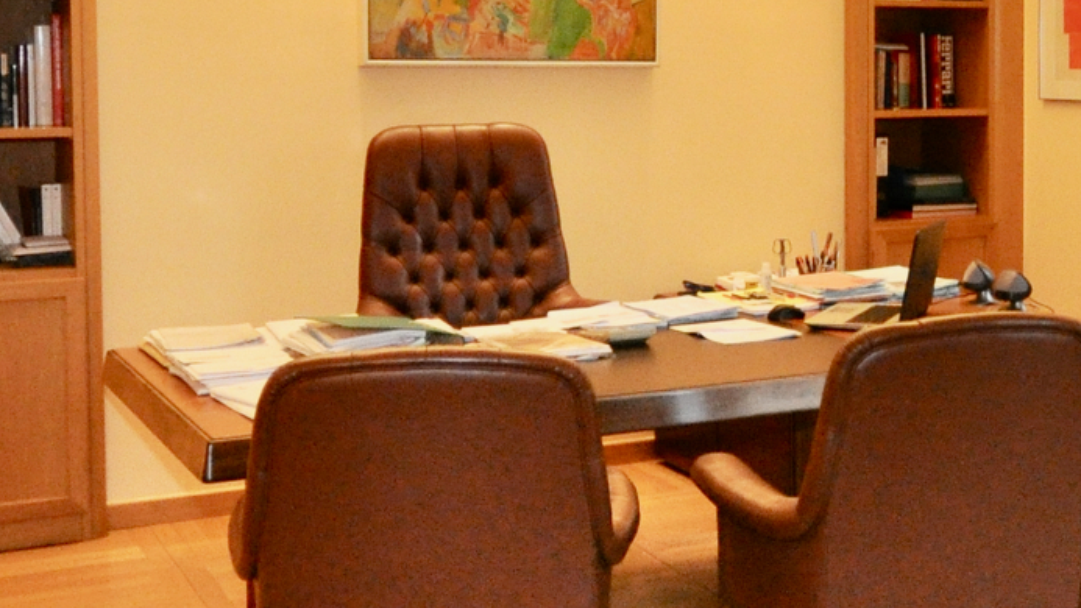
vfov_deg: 20.4
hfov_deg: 35.1
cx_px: 833
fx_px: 1663
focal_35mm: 58
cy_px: 95
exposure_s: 1/60
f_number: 4
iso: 800
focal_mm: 10
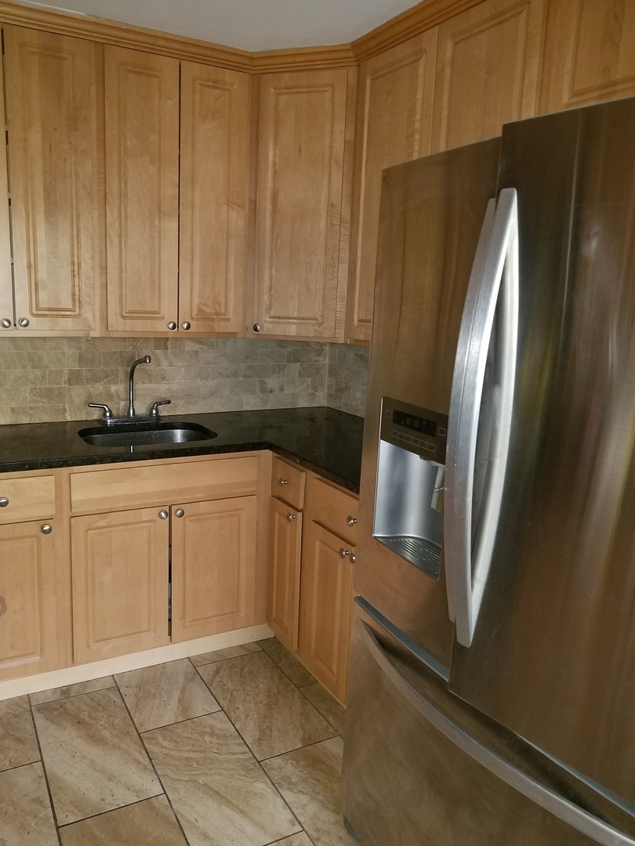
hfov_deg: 53.1
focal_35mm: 26
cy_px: 423
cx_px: 318
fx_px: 636
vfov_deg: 67.3
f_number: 1.7
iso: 160
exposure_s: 1/10
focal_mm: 4.2
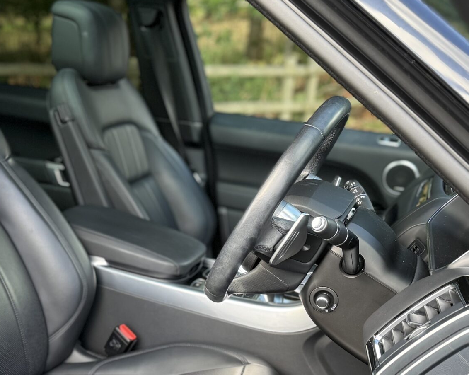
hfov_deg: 34.9
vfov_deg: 28.2
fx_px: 735
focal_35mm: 53
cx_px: 147
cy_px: 275
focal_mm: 6.76
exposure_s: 1/243
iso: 125
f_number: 1.78
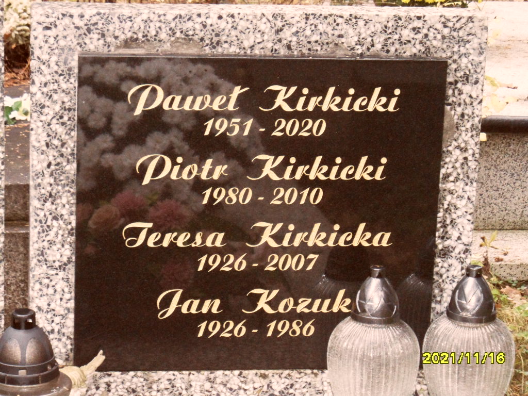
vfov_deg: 12.3
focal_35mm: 120
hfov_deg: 16.4
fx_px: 1830
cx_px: 264
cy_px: 198
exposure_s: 1/60
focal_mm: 20
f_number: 4.4
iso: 640
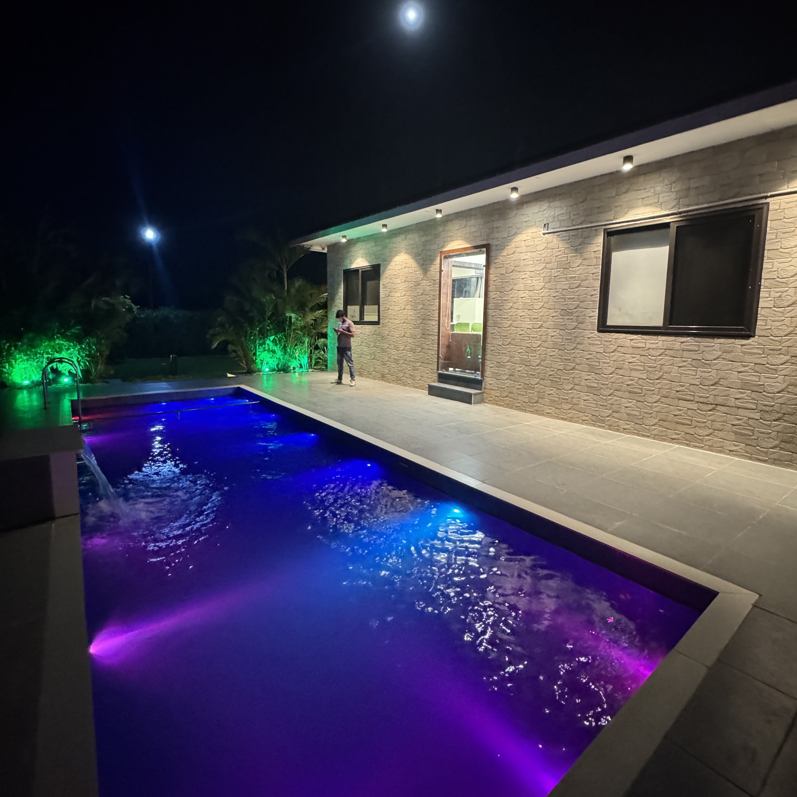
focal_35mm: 17
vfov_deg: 83.9
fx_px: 443
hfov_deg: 84.0
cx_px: 400
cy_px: 374
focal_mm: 2.22
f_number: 2.2
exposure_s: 1/41
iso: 1250
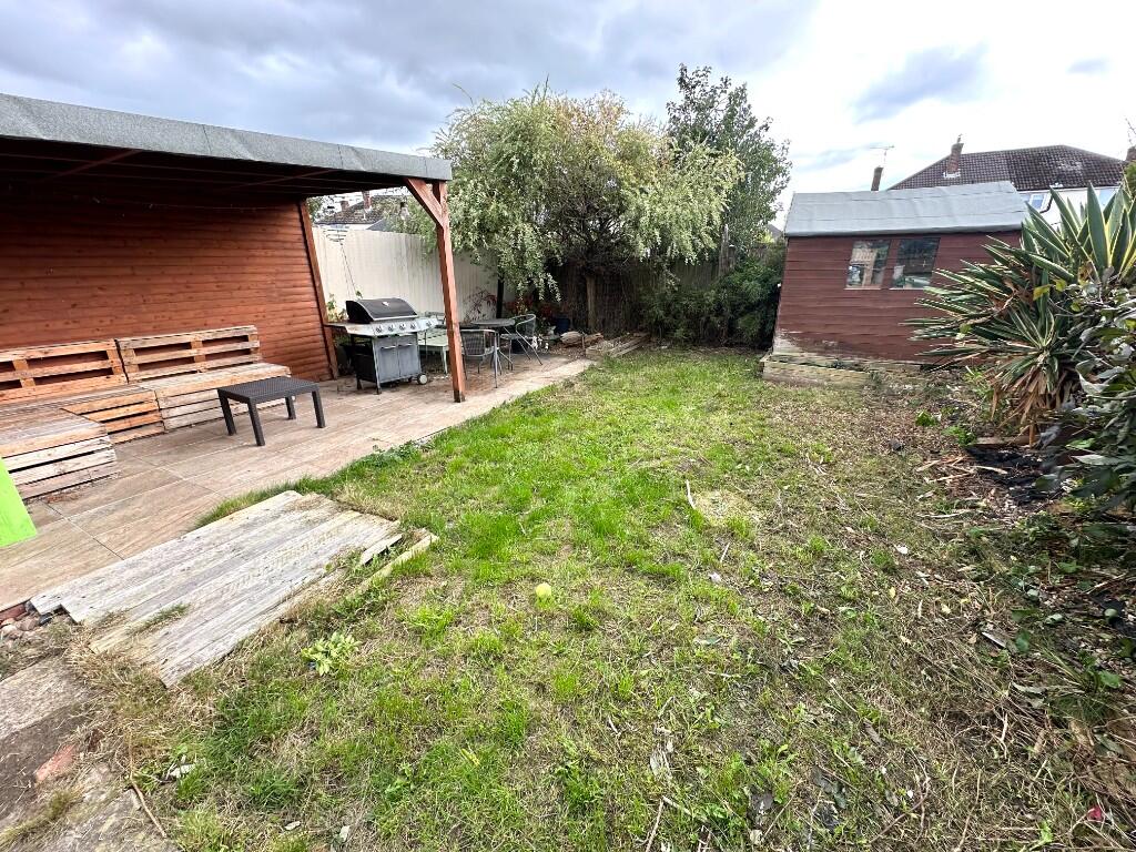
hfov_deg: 102.1
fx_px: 459
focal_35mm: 14
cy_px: 426
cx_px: 568
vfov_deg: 85.7
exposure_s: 1/218
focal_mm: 2.22
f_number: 2.2
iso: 40
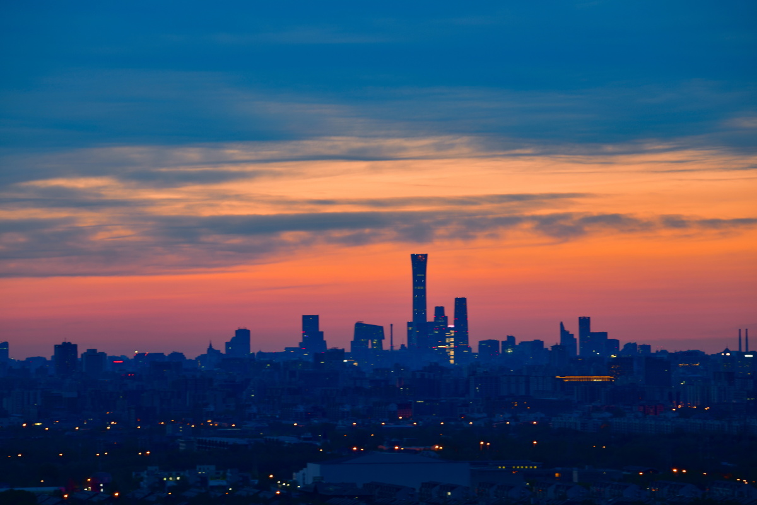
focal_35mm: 260
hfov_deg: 7.9
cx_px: 378
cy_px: 252
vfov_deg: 5.3
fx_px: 5467
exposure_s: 1.3
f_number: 5.6
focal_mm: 260
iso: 64
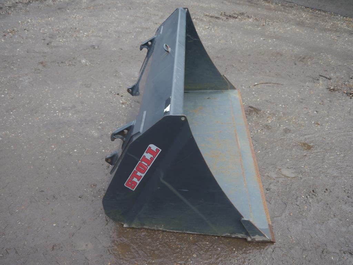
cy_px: 132
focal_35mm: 28
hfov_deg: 63.4
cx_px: 176
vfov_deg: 49.7
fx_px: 286
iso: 160
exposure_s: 1/125
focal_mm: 14
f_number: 3.5
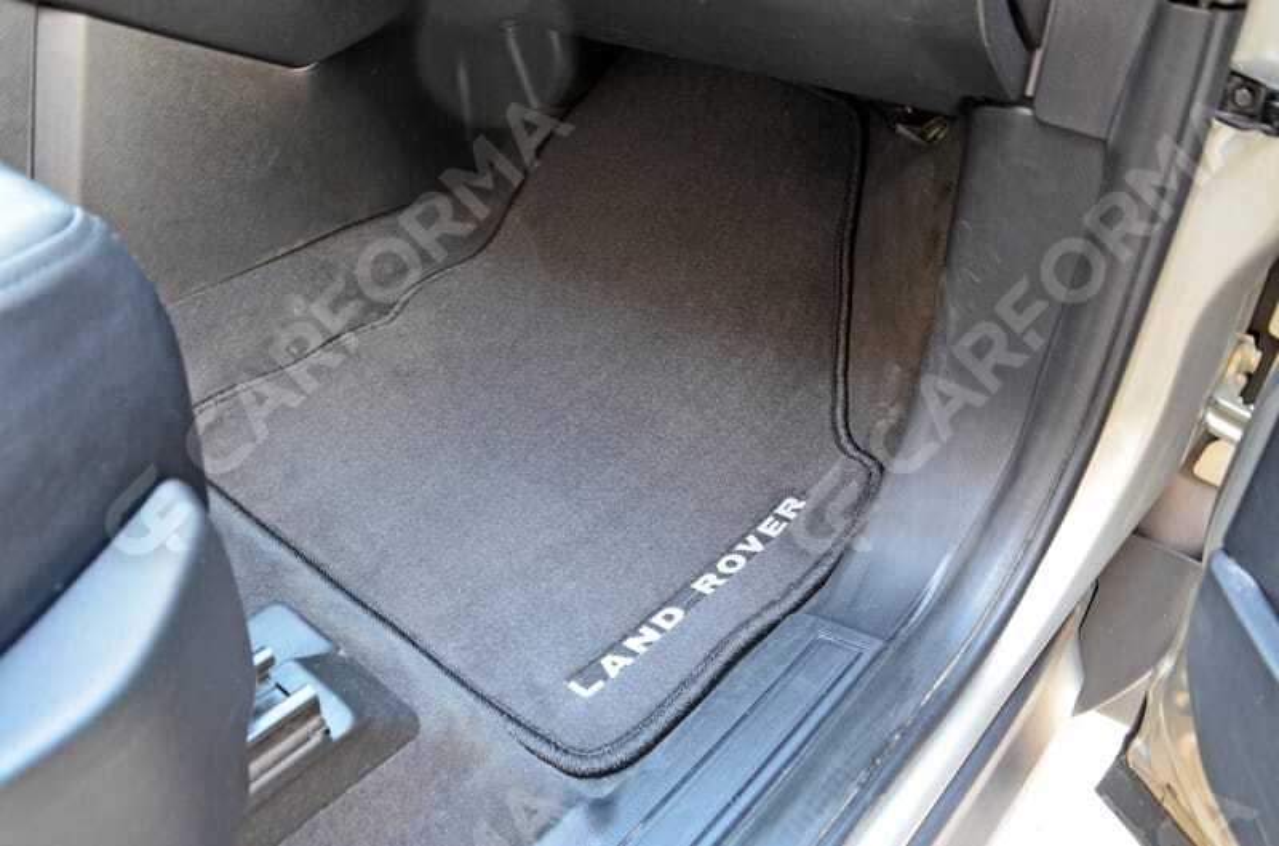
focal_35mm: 27
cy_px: 423
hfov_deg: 67.5
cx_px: 640
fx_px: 957
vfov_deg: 47.7
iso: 800
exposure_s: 1/8
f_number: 5.6
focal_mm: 18
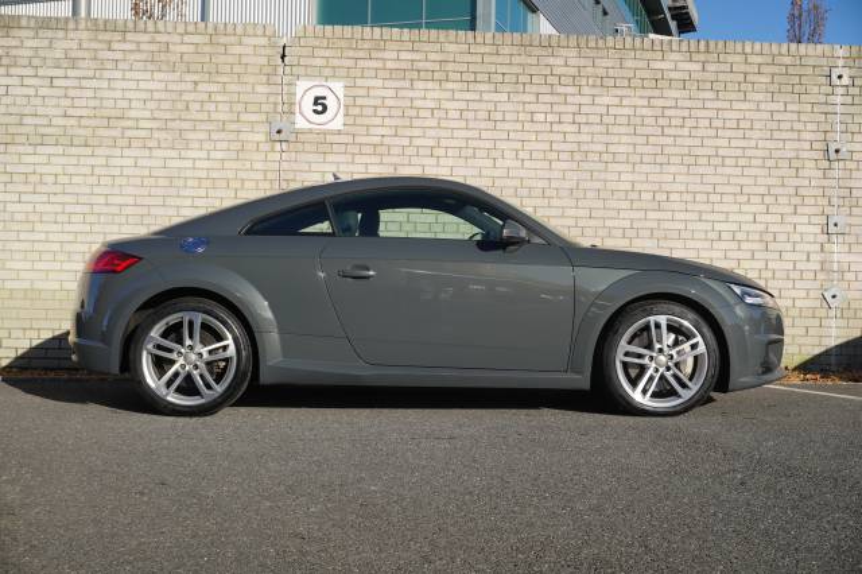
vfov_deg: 30.8
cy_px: 287
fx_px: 1041
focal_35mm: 44
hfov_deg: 45.0
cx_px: 431
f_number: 9
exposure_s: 1/160
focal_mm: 29
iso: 125
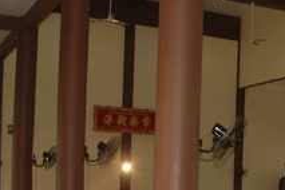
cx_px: 261
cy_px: 214
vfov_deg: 16.5
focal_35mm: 80
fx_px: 633
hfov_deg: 24.6
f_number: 4.5
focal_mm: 18
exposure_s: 1/60
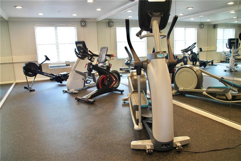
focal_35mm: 25
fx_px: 167
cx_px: 120
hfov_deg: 71.5
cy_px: 80
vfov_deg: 51.3
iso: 2000
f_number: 5.6
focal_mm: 16.9
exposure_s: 1/60
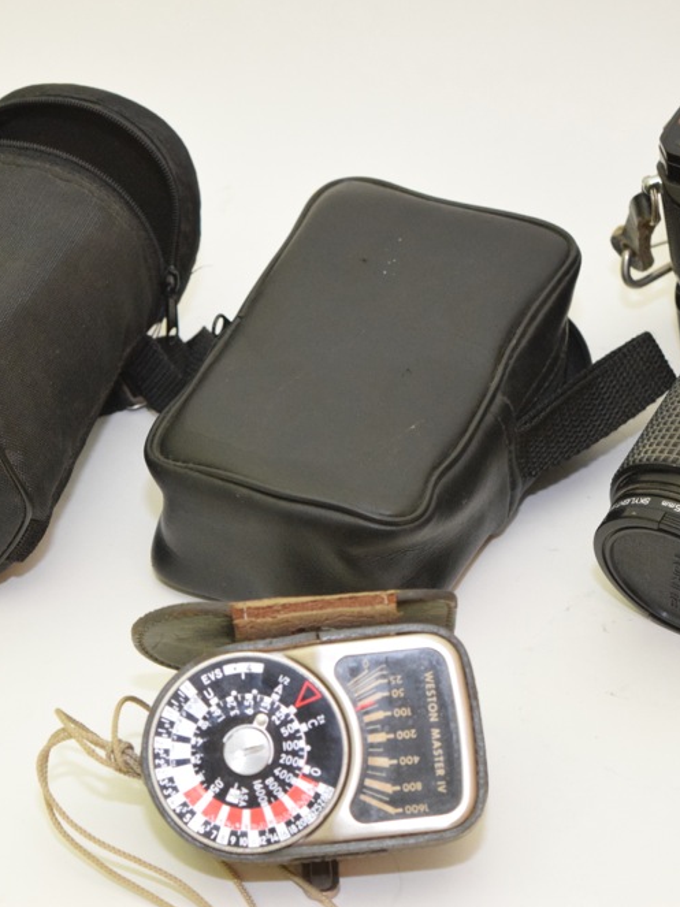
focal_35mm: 120
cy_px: 455
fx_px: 3137
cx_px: 230
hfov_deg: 12.4
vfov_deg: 16.5
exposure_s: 1/60
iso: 3200
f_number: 5.6
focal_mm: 55
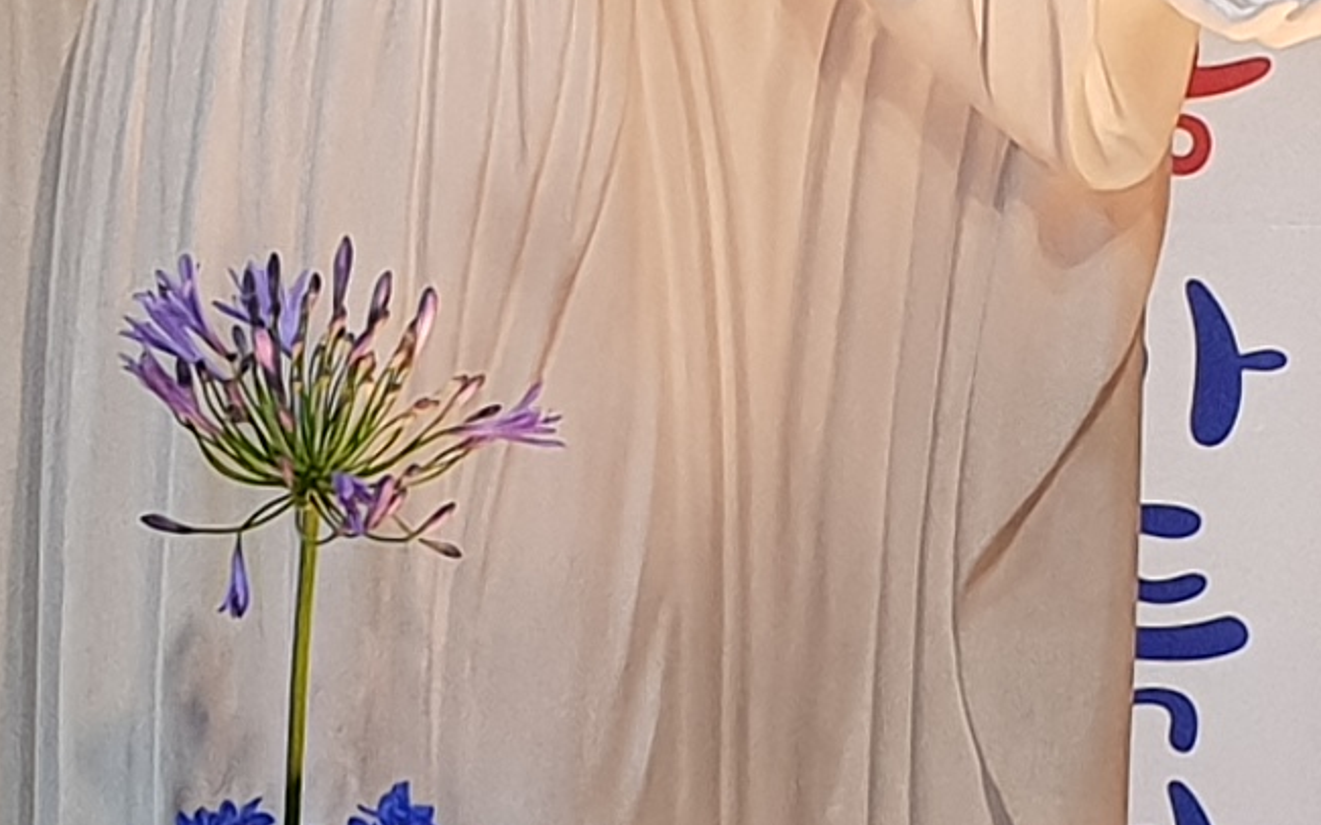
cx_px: 575
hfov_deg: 12.2
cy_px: 449
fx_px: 6155
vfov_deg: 7.7
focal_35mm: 171
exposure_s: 1/60
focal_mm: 4.3
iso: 160
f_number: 2.4
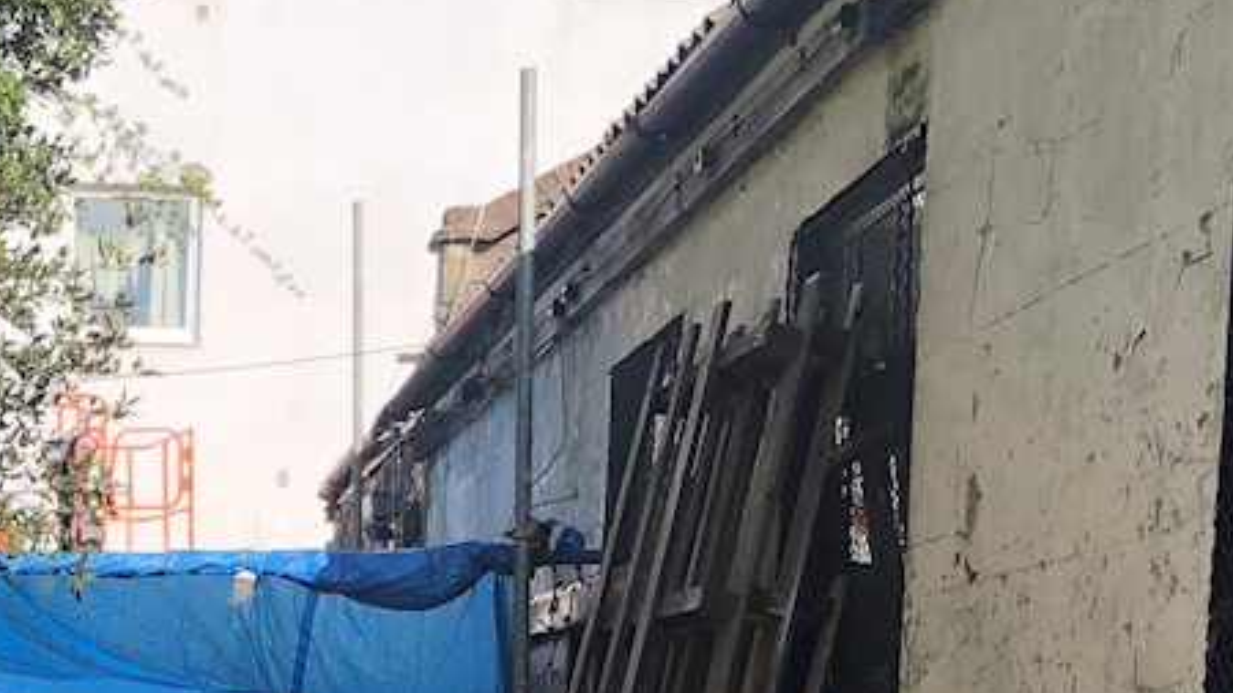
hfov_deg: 21.5
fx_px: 3106
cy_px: 896
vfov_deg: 12.4
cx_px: -47
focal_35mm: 95
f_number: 1.8
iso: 20
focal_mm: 3.99
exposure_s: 1/600
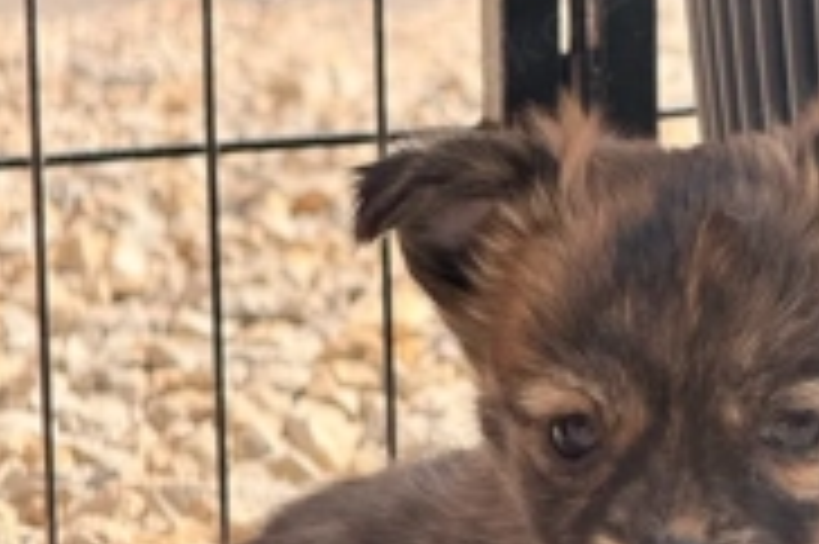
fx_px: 6228
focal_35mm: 274
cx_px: 626
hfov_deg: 7.5
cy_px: 445
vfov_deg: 5.0
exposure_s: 1/668
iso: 64
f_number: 2.8
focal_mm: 15.66
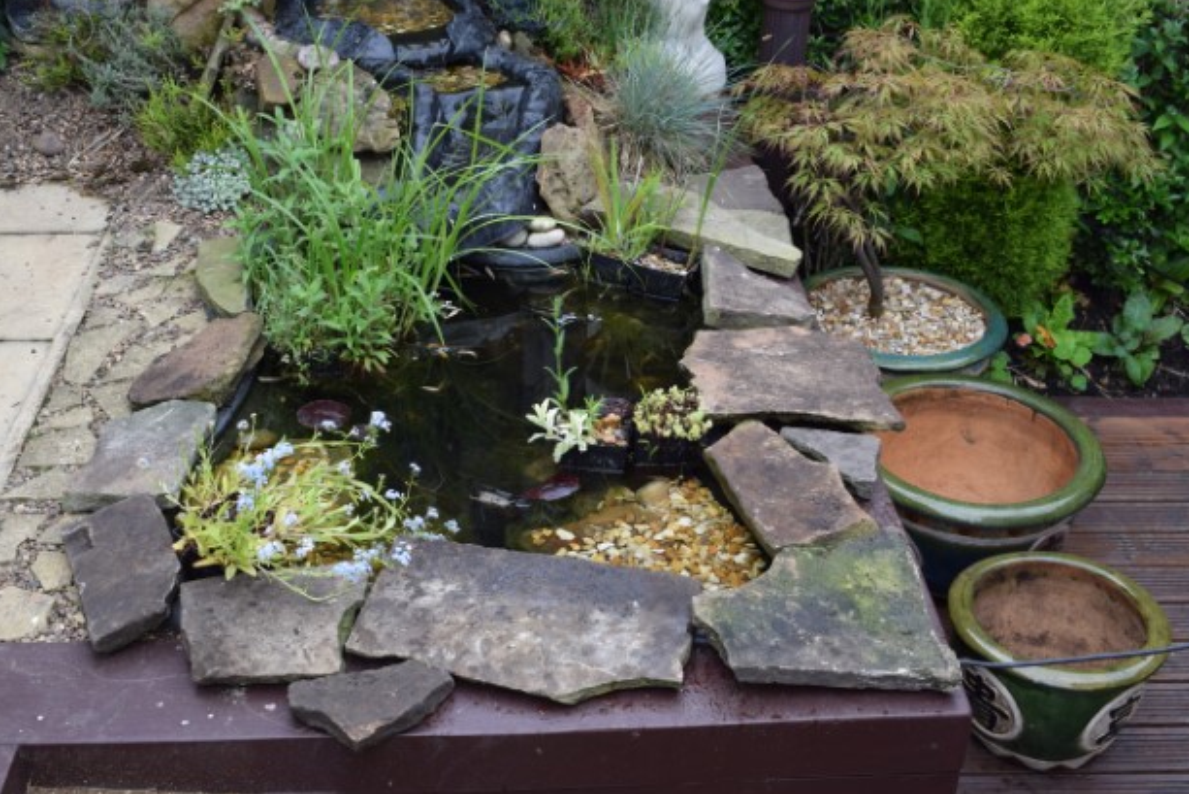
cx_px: 500
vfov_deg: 28.3
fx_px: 1572
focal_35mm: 48
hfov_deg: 41.3
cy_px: 363
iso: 400
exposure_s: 1/125
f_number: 5.6
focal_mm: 27
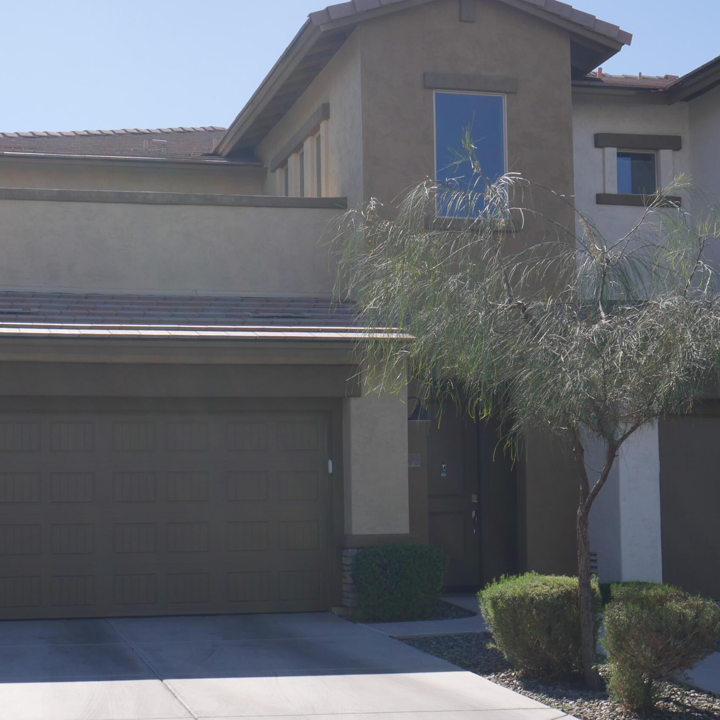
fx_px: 1483
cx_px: 267
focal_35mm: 63
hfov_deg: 27.2
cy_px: 434
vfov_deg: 27.2
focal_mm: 20
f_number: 9
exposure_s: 1/320
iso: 200
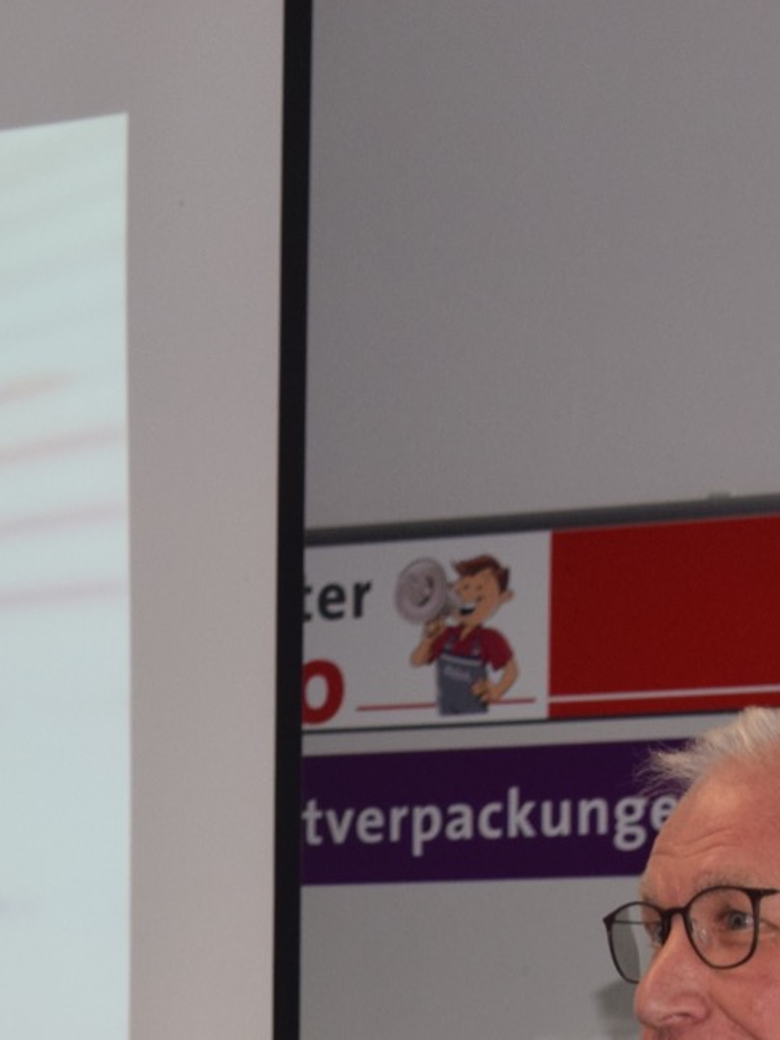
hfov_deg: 9.5
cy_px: 1057
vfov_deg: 12.5
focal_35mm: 155
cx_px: -10
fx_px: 4670
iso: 720
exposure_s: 1/125
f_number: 5.6
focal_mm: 35
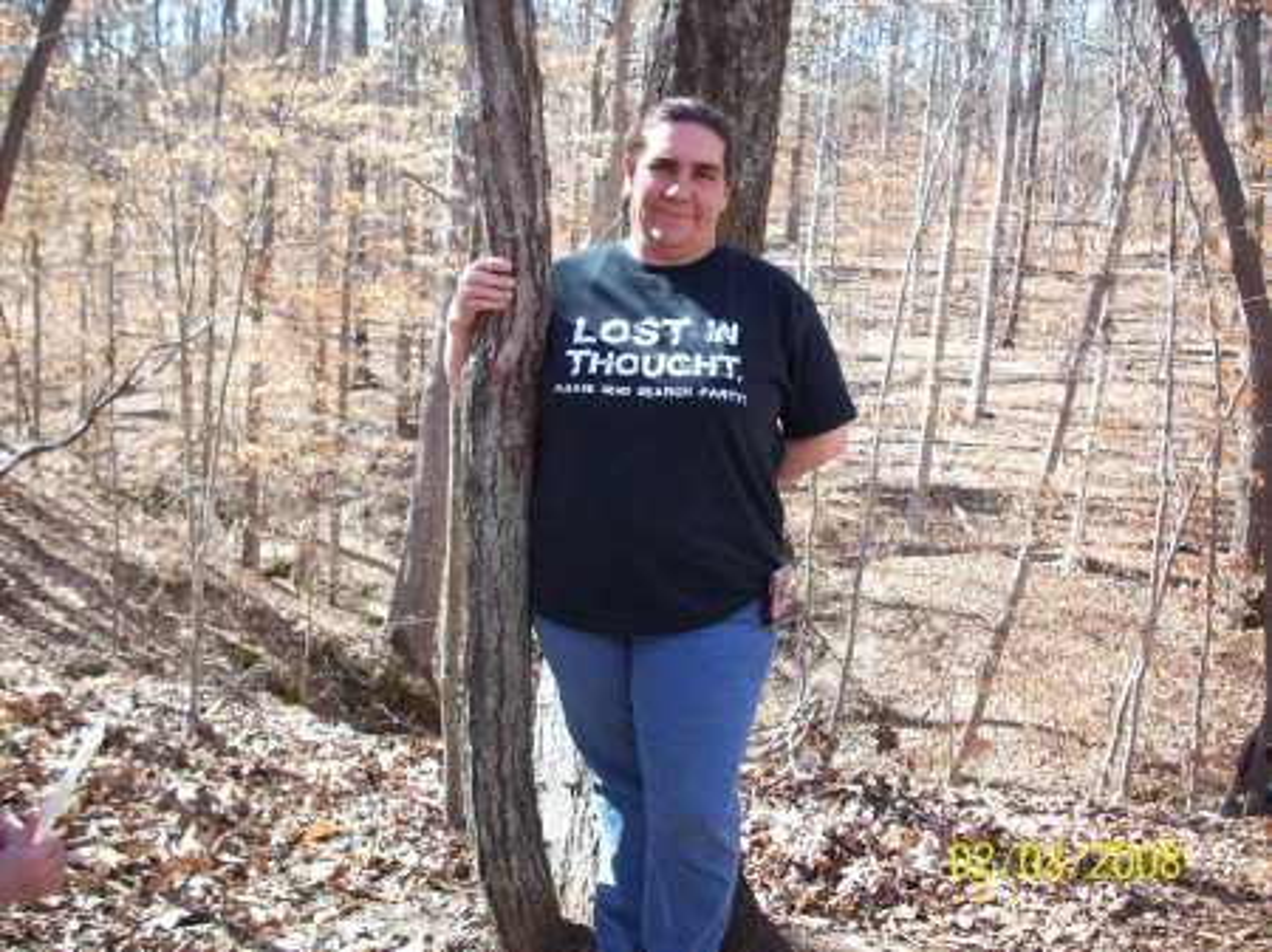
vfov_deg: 38.6
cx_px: 636
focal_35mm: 37
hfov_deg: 50.2
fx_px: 1359
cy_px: 476
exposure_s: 1/329
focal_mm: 6.2
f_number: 2.8
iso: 200
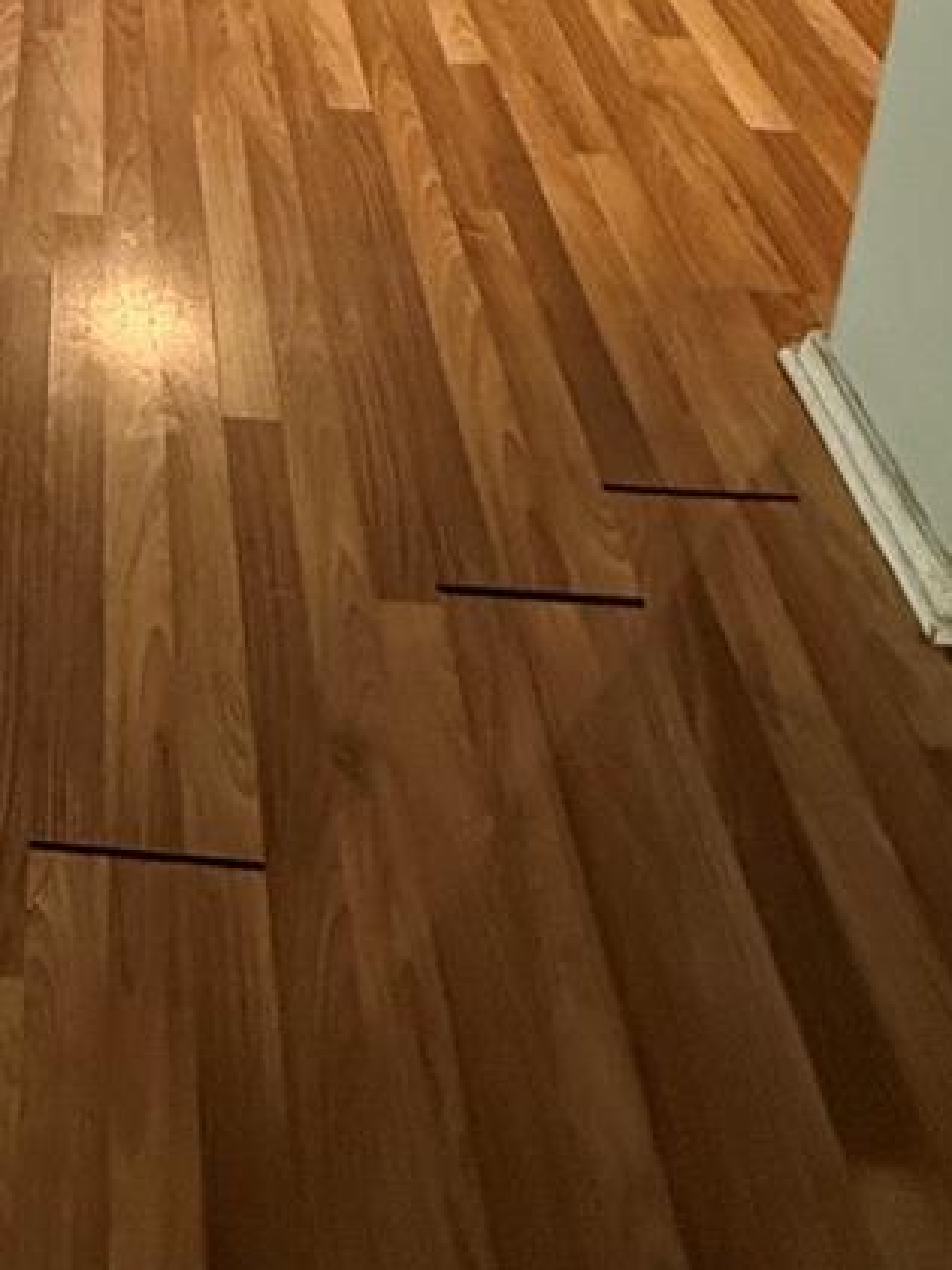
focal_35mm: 40
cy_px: -466
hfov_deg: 32.5
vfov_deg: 32.2
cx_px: -42
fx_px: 1467
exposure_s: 1/60
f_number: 2.2
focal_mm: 2.22
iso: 1000
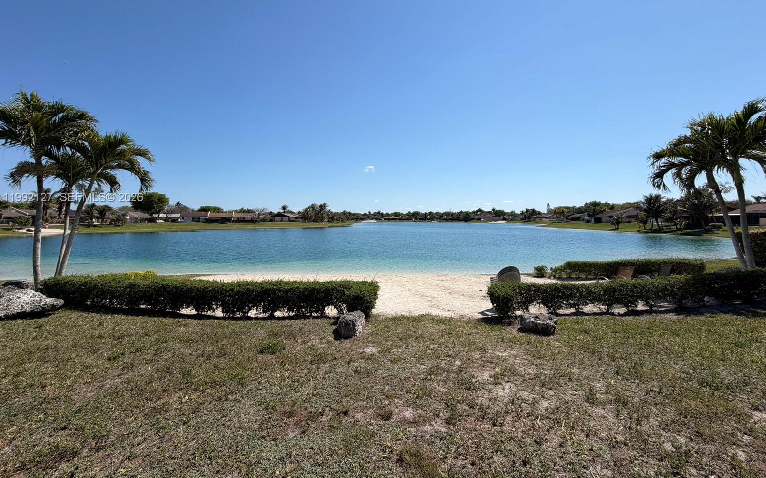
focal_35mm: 15
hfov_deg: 101.5
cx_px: 380
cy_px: 198
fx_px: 313
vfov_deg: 74.2
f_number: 2.2
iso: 20
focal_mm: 2.22
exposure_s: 1/1431
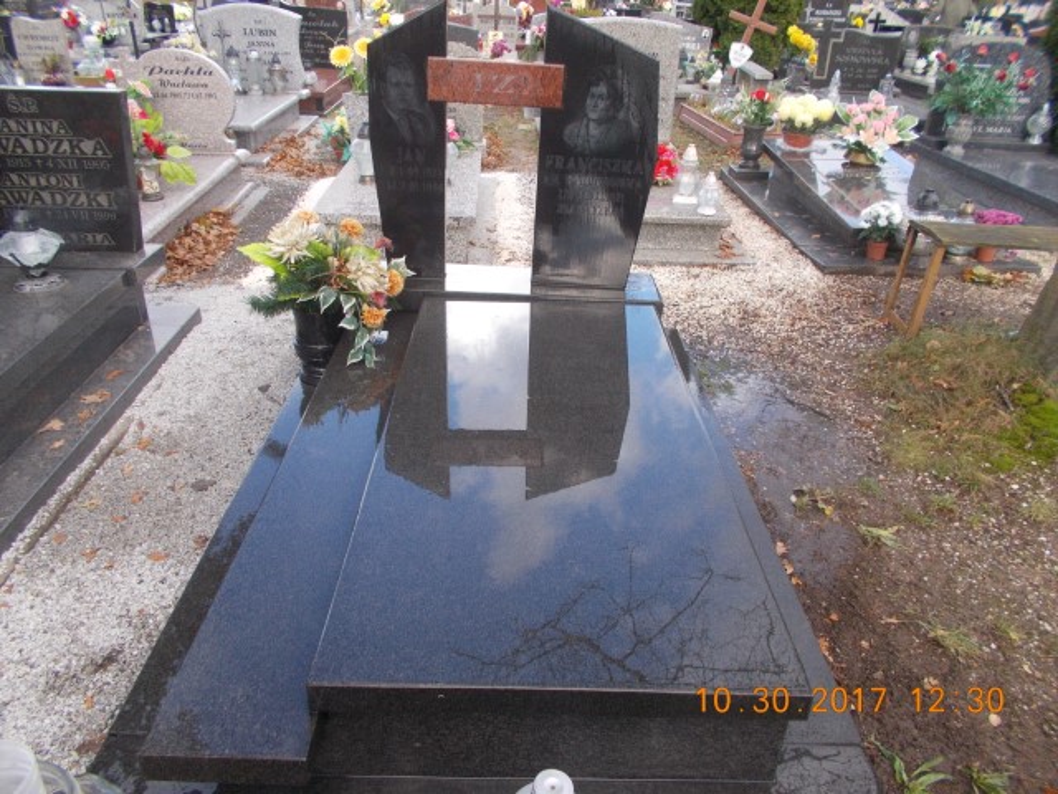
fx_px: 795
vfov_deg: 53.1
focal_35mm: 26
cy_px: 397
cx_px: 529
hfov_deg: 67.3
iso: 160
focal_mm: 4.6
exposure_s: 1/250
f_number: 3.2
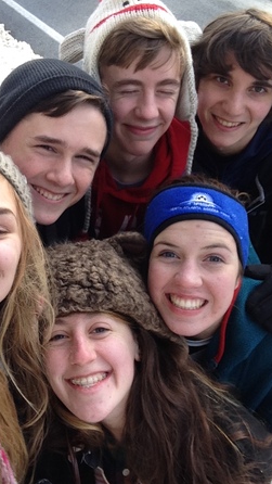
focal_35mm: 41
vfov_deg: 49.4
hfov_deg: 28.9
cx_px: 100
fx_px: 526
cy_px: 234
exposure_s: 1/142
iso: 32
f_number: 2.4
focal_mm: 2.18
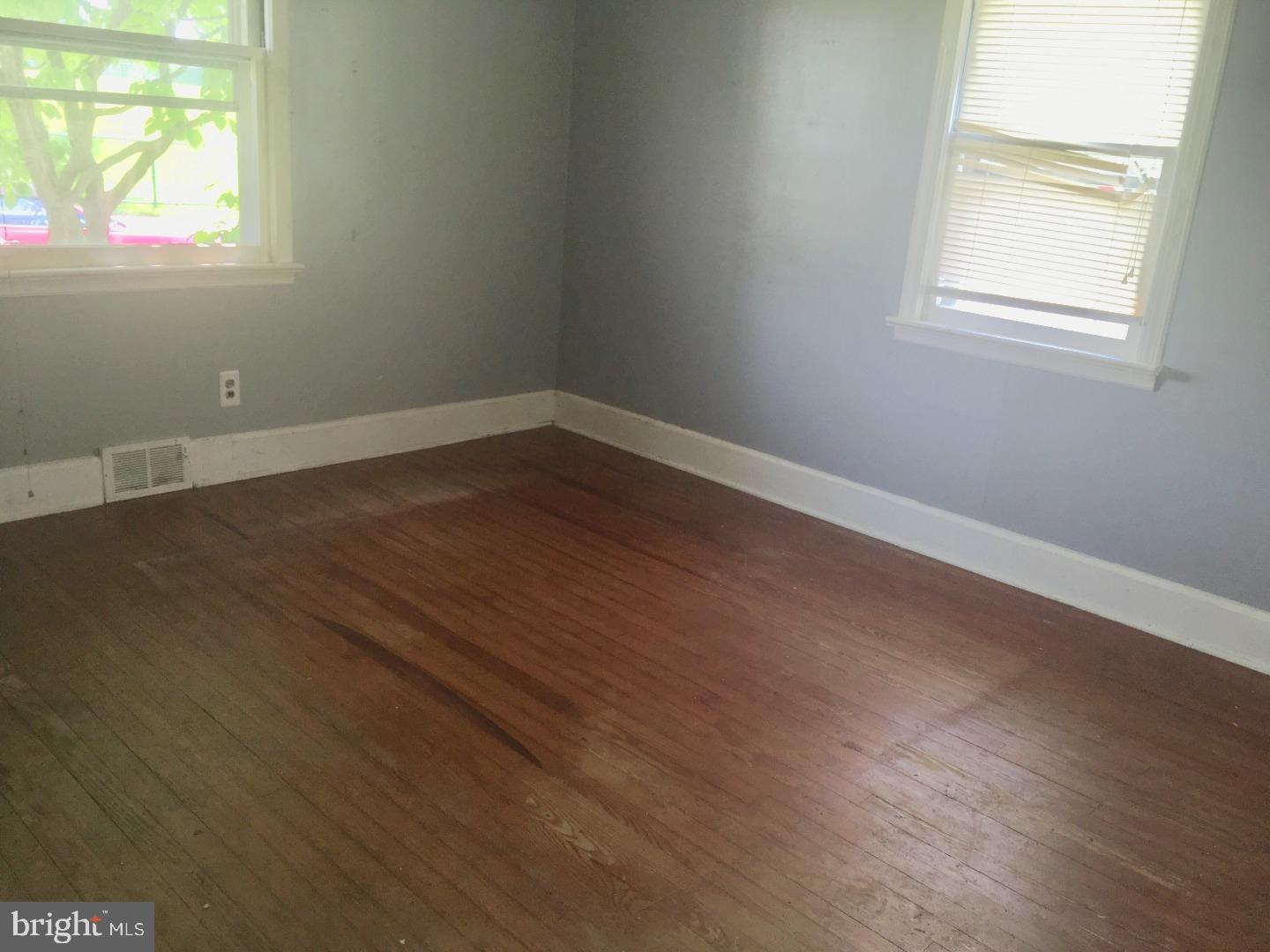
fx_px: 1064
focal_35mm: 29
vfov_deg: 48.2
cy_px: 476
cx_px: 635
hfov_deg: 61.7
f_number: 2.2
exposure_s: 1/34
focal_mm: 4.15
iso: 25
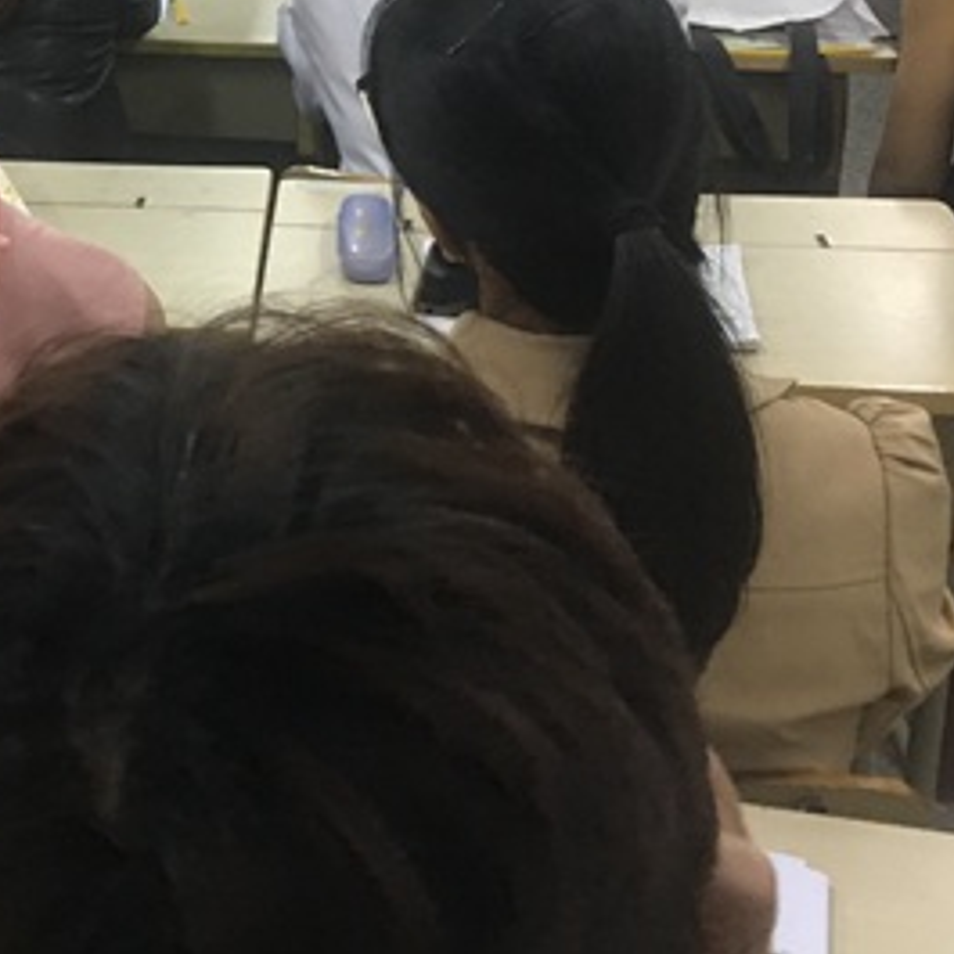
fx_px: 1933
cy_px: 94
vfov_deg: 26.8
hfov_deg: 25.9
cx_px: -54
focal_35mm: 62
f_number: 2.2
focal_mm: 4.15
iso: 100
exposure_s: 1/17
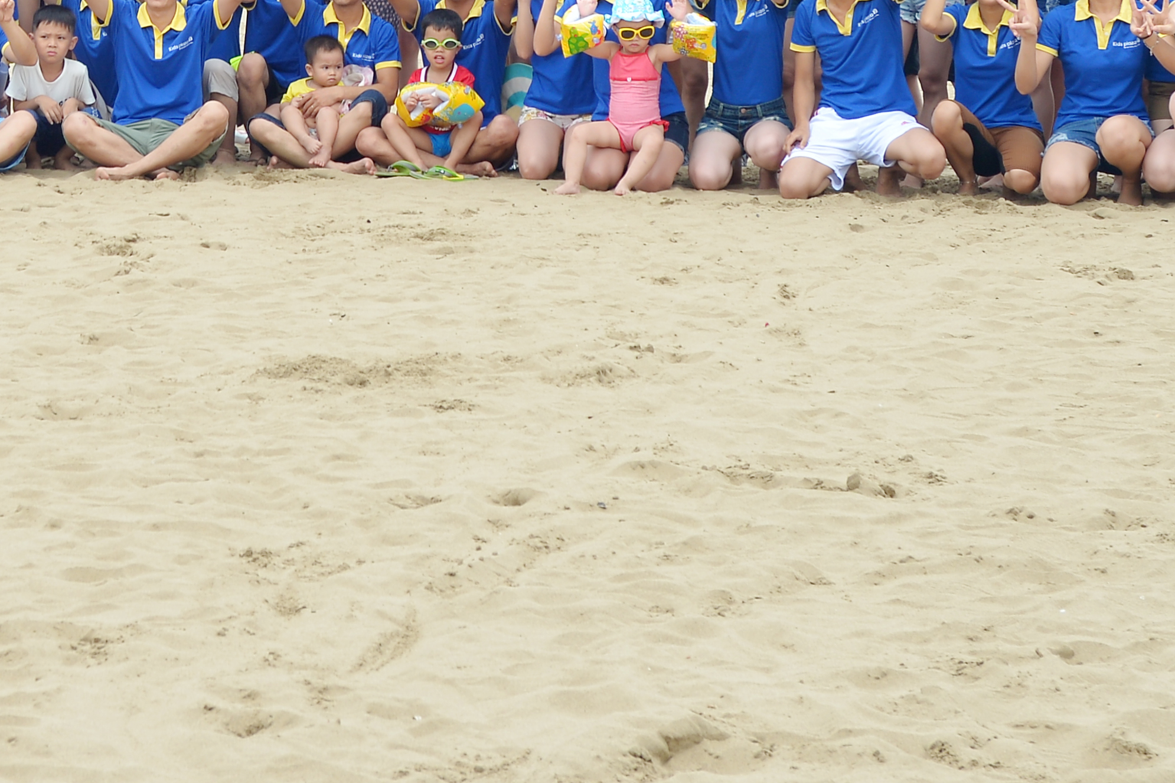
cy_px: -213
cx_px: 255
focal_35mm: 112
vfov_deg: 11.9
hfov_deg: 18.1
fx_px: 3655
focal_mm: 38
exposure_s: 1/125
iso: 160
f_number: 9
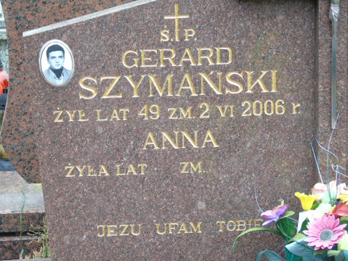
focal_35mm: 142
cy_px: 130
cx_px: 174
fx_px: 1428
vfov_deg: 10.4
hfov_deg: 13.9
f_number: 4.7
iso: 100
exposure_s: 1/125
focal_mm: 25
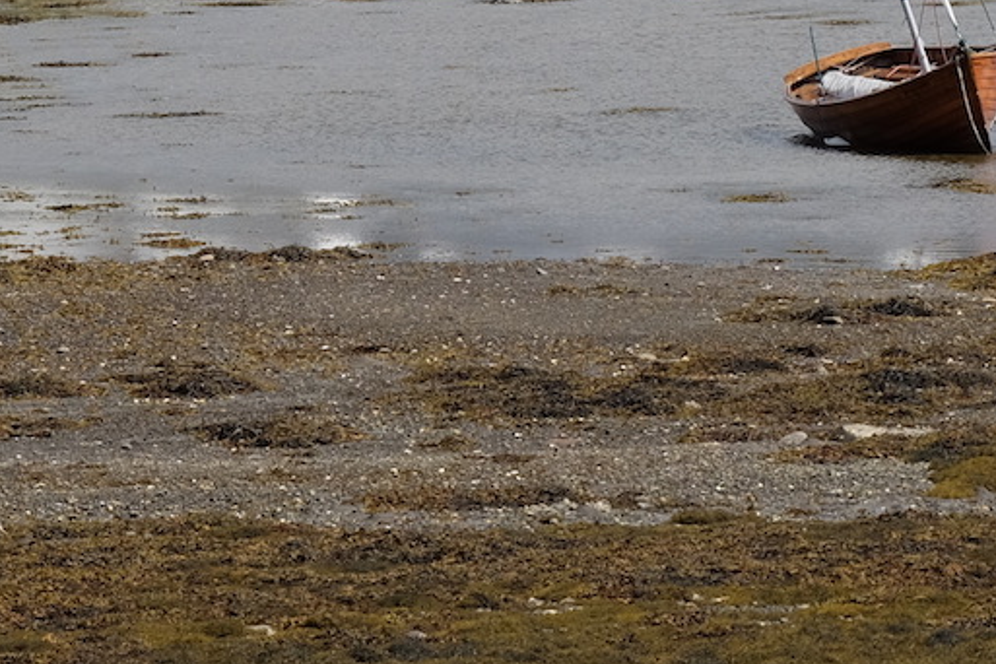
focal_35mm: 546
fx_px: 15105
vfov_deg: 2.5
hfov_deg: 3.8
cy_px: -280
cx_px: 878
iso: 400
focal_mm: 115.3
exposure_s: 1/450
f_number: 10
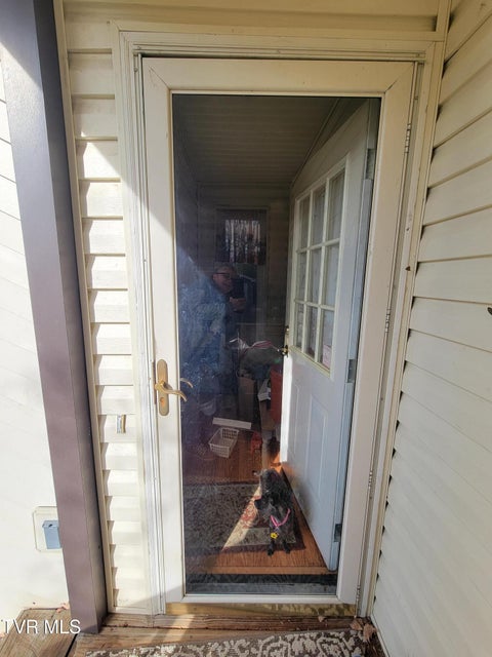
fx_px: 246
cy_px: 328
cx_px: 246
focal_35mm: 13
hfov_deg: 89.9
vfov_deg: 106.2
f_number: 2.2
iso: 50
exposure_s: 1/314
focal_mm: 2.2
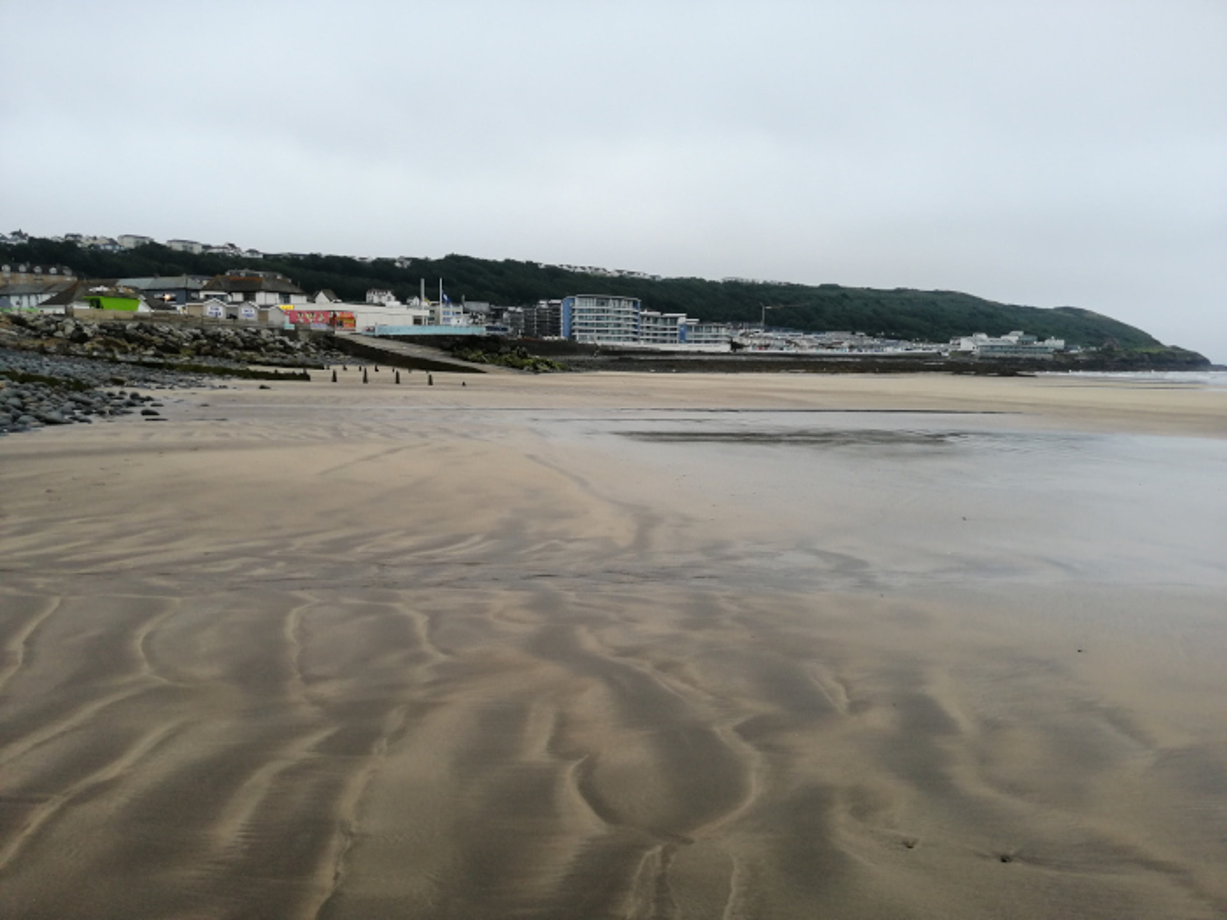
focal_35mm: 27
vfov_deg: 51.4
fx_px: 957
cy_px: 460
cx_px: 614
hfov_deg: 65.3
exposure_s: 1/50
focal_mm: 3.95
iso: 160
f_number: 1.8
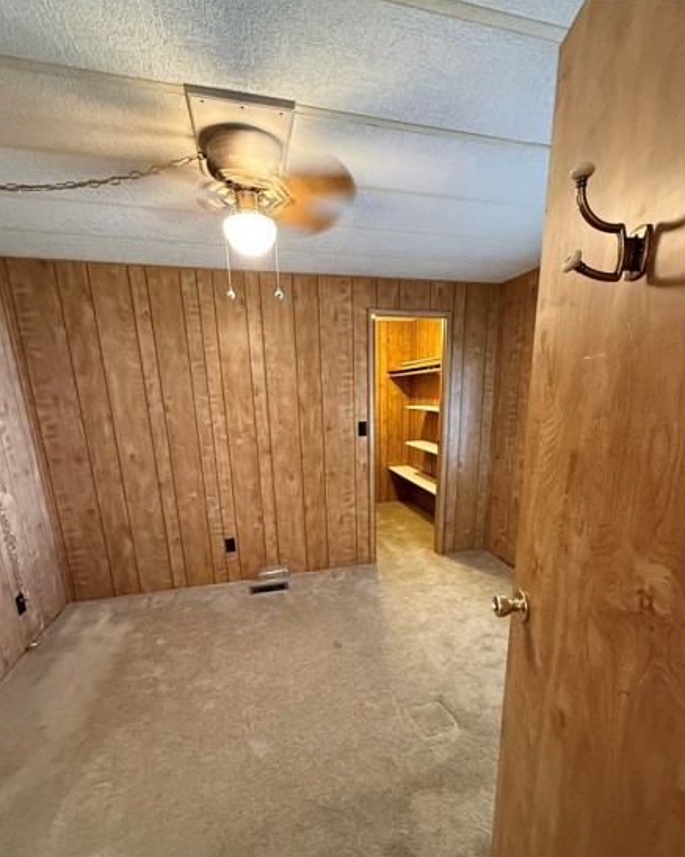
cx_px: 354
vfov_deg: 92.4
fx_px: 406
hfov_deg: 80.3
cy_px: 497
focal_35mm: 16
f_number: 2.2
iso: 800
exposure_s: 1/60
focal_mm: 2.22
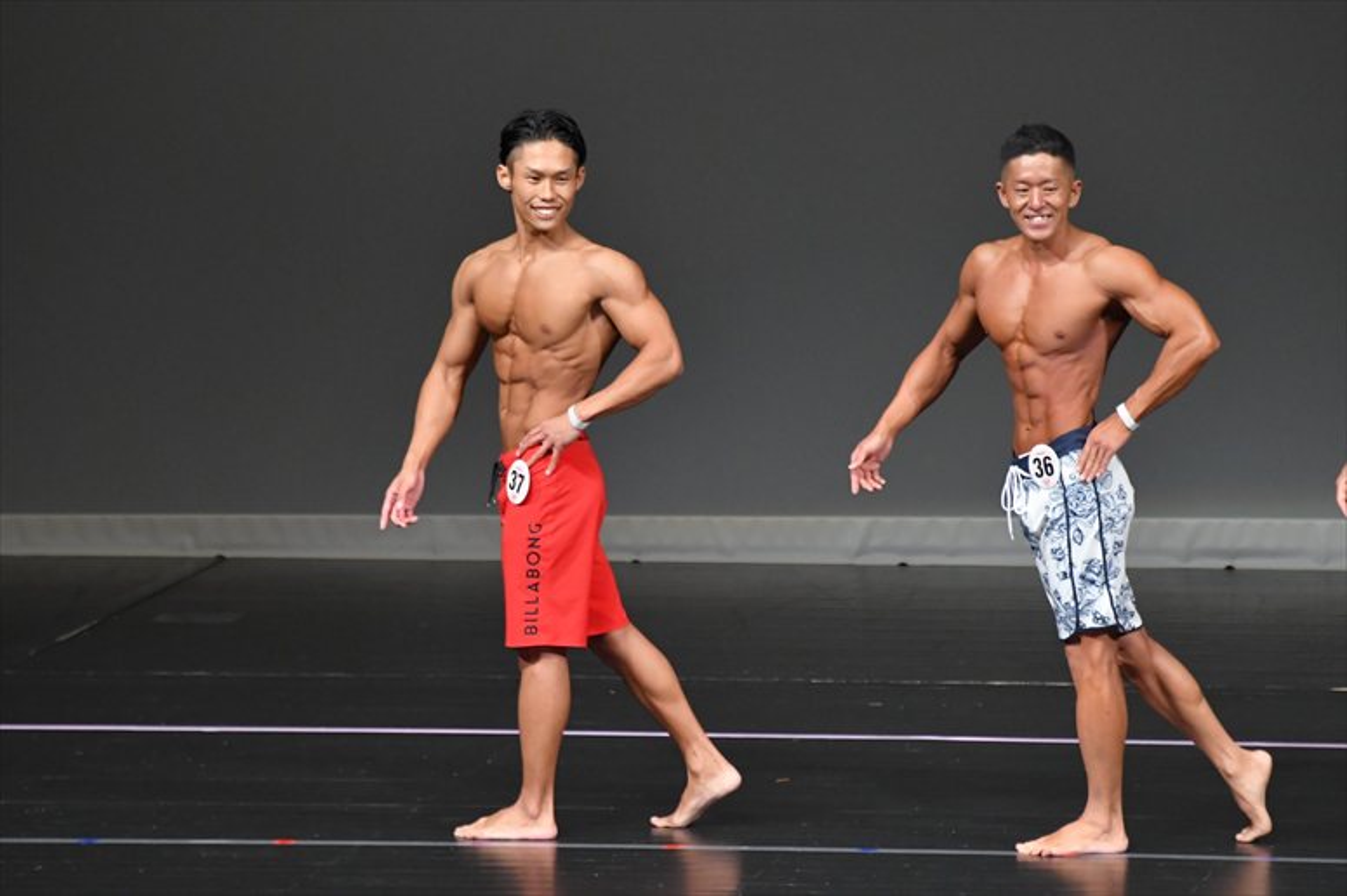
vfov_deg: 4.0
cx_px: 674
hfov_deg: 6.0
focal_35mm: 345
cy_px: 448
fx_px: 12903
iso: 4000
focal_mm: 230
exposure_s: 1/400
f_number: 5.6
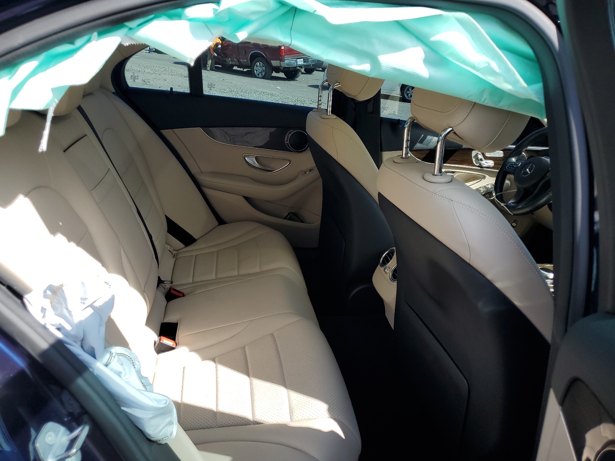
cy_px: 230
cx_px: 308
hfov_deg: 67.3
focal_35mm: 26
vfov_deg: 53.1
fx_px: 462
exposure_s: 1/1111
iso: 50
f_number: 1.5
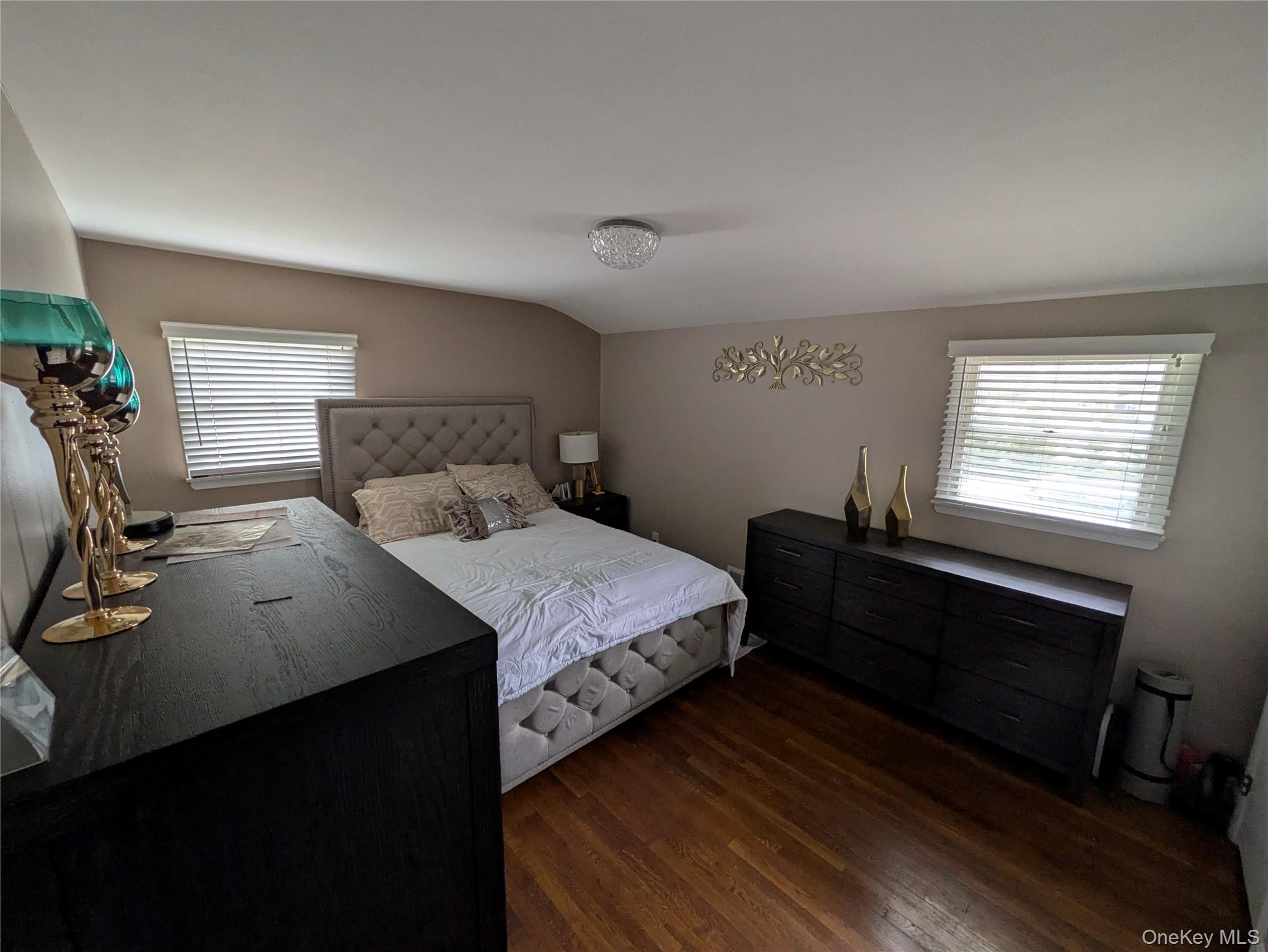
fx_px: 513
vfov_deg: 85.7
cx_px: 634
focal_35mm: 14
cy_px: 476
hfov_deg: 102.0
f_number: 2.2
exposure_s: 1/24
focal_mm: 1.83
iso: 89
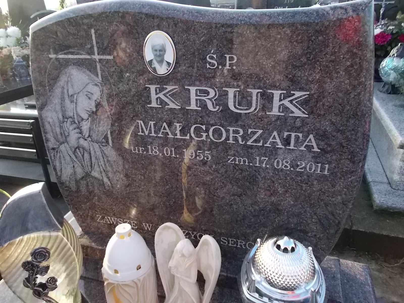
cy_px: 152
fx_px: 303
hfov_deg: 67.3
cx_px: 202
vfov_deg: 53.1
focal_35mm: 26
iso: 400
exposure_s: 1/100
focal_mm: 4.6
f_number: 8
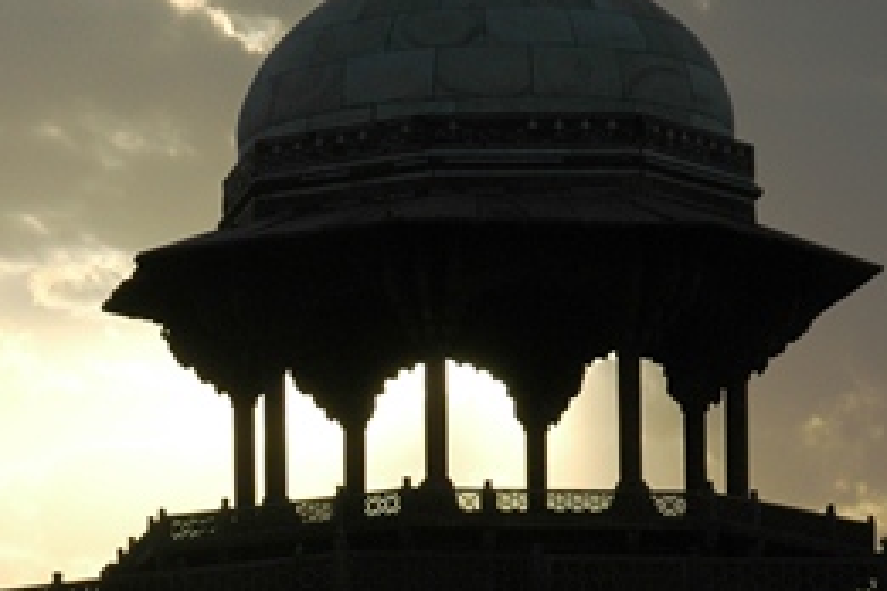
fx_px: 7071
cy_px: 425
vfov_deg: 4.8
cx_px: 163
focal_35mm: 287
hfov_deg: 7.2
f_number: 11
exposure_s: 1/500
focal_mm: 78
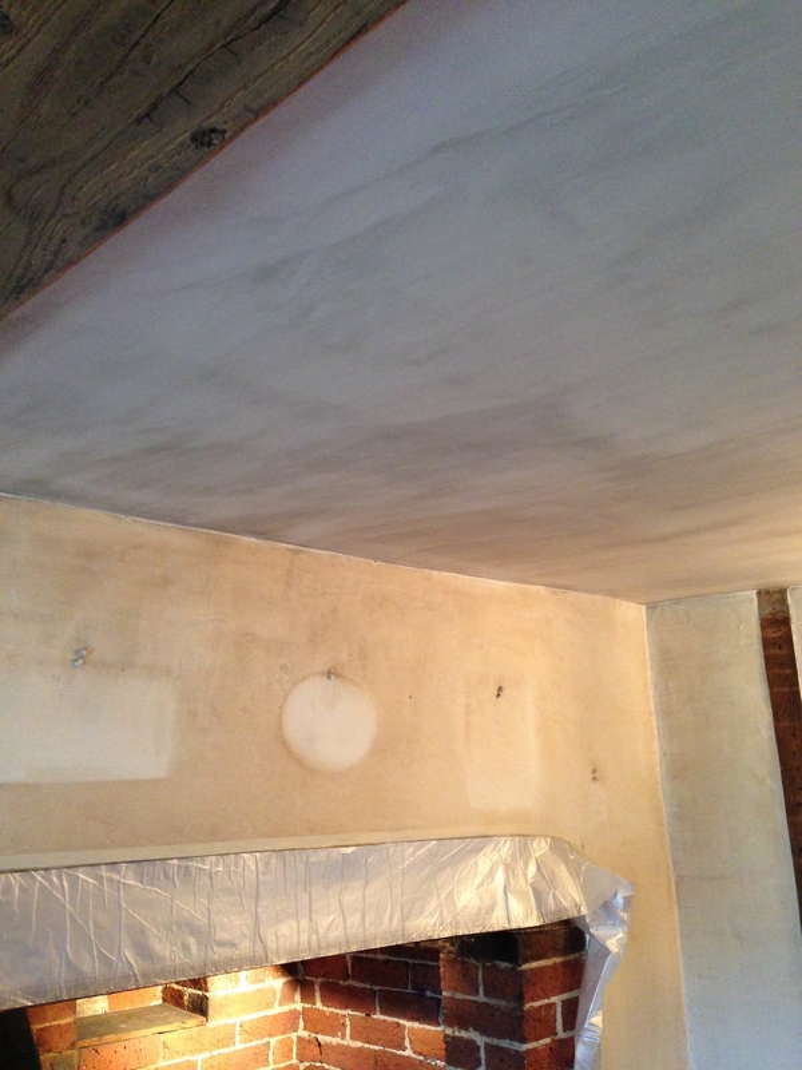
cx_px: 401
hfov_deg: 42.9
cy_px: 535
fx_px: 1019
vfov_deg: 55.4
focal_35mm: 33
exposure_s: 1/20
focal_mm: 4.12
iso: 320
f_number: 2.4
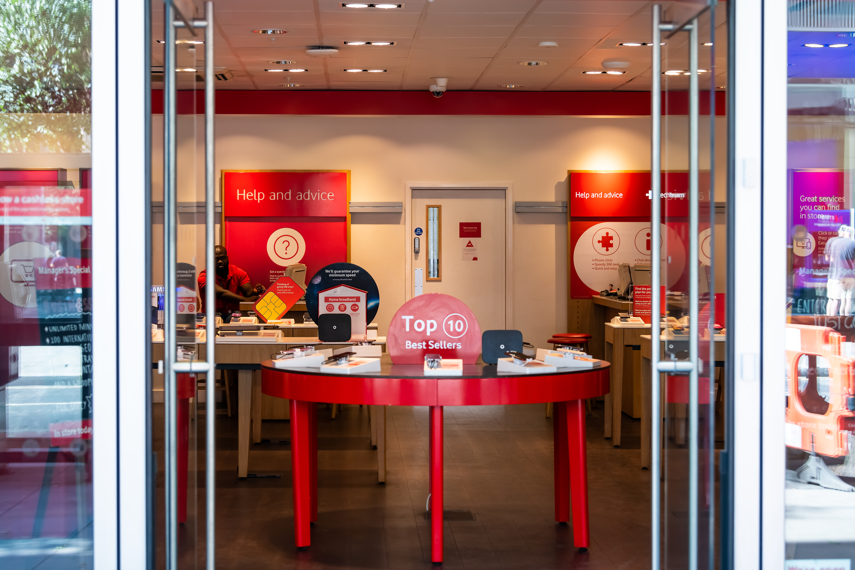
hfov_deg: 28.8
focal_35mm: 70
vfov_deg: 19.5
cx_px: 428
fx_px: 1662
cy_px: 285
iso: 640
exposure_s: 1/250
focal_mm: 70
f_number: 4
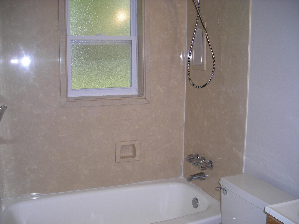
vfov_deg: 37.7
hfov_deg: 49.0
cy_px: 112
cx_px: 150
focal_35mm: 38
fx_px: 328
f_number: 3.2
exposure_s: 1/60
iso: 54
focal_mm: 6.3
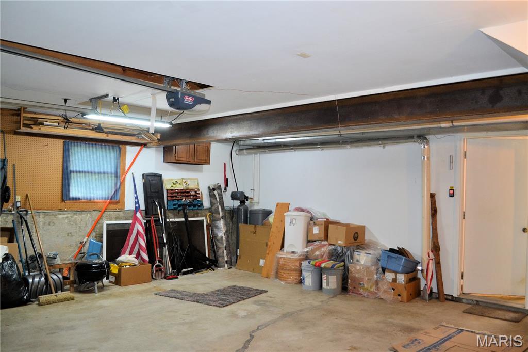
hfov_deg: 61.9
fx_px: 440
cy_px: 176
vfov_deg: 43.6
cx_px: 264
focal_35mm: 30
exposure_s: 1/60
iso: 900
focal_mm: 20
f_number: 3.8
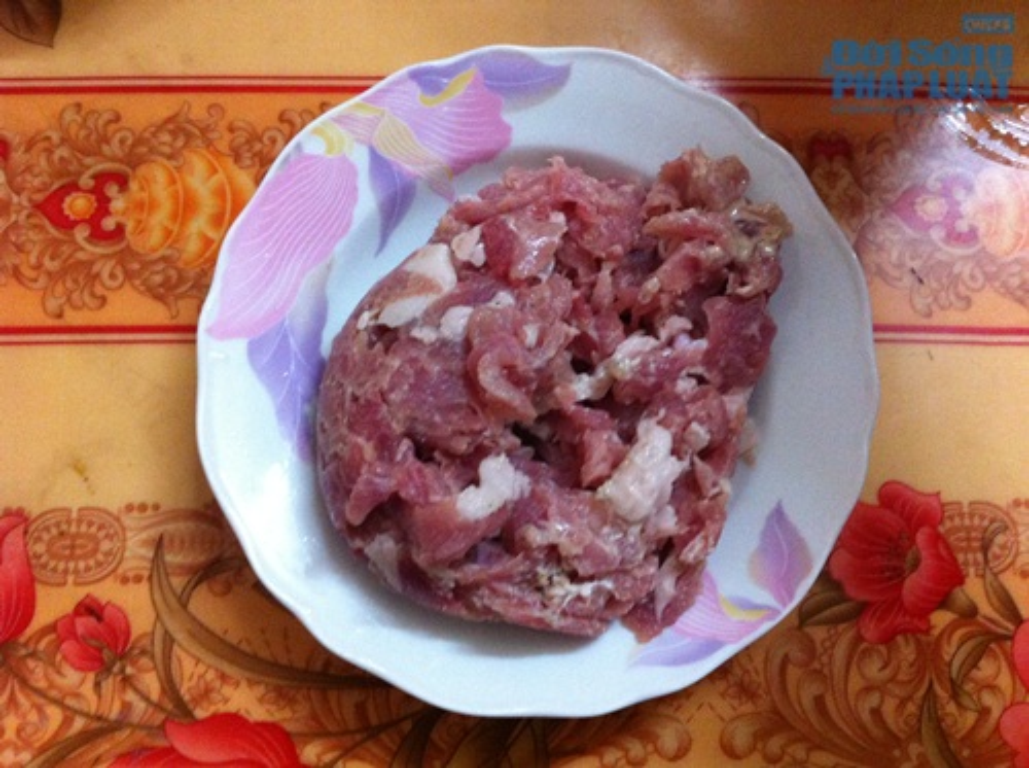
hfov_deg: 52.7
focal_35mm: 35
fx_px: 1038
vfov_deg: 40.6
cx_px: 514
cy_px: 384
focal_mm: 3.85
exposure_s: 1/17
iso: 400
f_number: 2.8
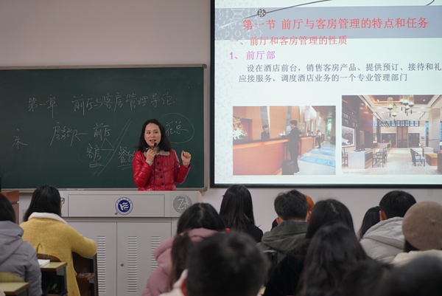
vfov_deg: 19.5
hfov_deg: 28.8
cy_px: 148
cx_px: 221
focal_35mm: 70
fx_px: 860
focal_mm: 70
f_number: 4
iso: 500
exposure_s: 1/80
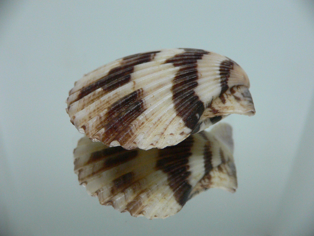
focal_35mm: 35
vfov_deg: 40.7
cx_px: 157
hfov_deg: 52.6
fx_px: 317
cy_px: 118
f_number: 2.8
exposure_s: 1/50
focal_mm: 4.6
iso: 200
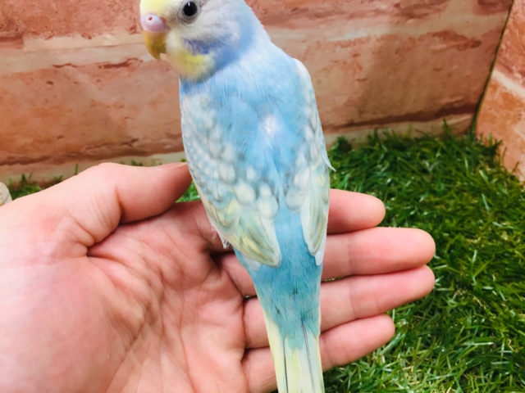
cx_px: 262
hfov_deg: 61.7
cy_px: 196
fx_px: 440
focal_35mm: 29
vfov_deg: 48.2
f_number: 2.2
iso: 64
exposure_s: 1/30
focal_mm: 4.15
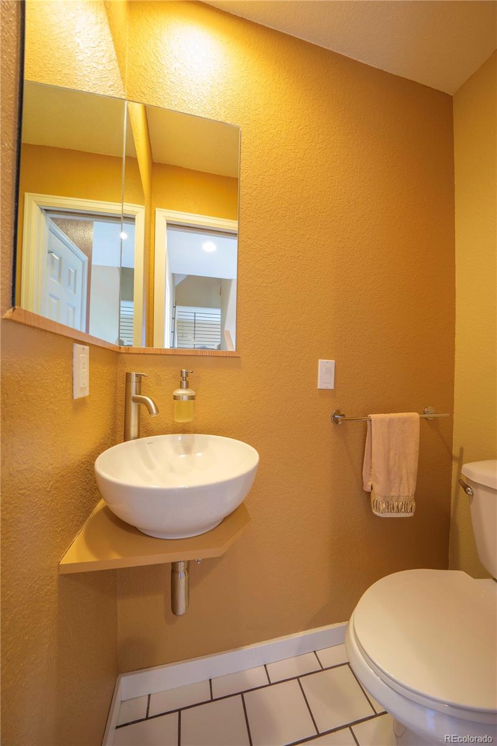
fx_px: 248
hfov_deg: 90.0
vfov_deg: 112.6
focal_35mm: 12
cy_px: 373
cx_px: 248
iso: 320
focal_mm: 12
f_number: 8
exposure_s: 1
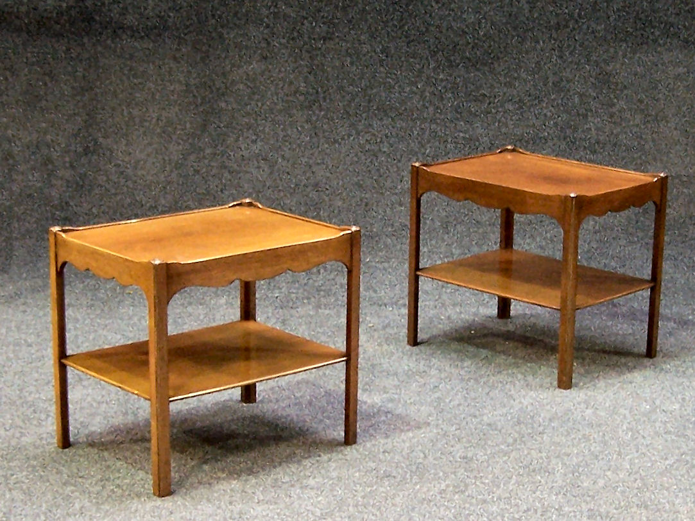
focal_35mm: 38
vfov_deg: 37.7
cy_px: 260
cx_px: 348
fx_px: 763
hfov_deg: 49.0
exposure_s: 1/10
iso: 140
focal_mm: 6.3
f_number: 2.8
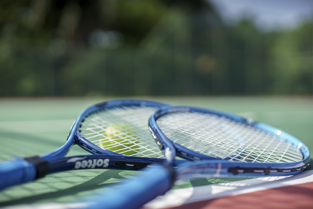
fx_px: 435
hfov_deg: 39.6
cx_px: 156
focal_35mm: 50
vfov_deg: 27.0
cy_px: 104
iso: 50
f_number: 2
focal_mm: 50
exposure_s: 1/1250
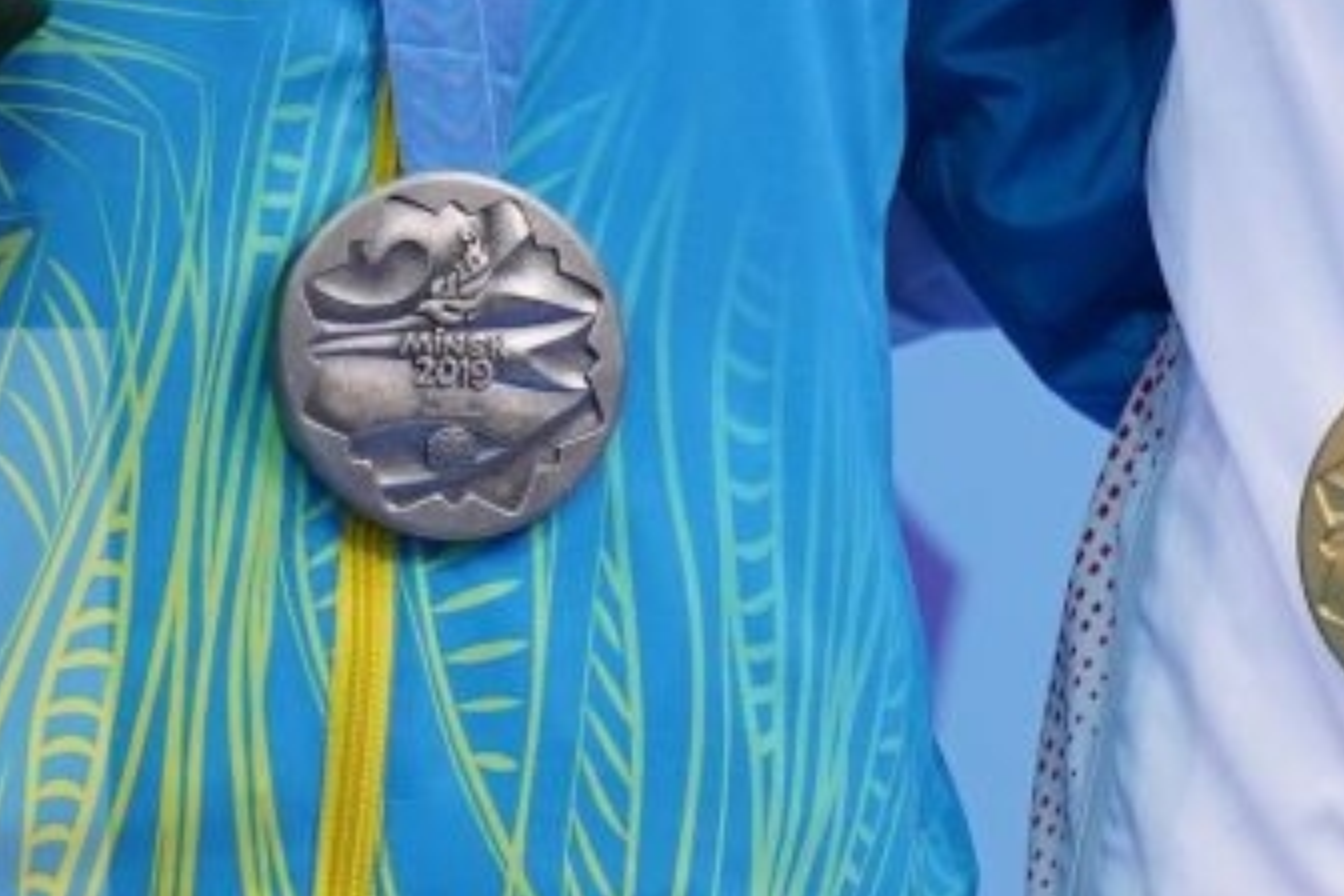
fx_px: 79887
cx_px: 2448
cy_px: -728
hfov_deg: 1.0
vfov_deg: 0.6
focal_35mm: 2140
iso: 640
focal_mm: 400
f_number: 2.8
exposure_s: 1/500
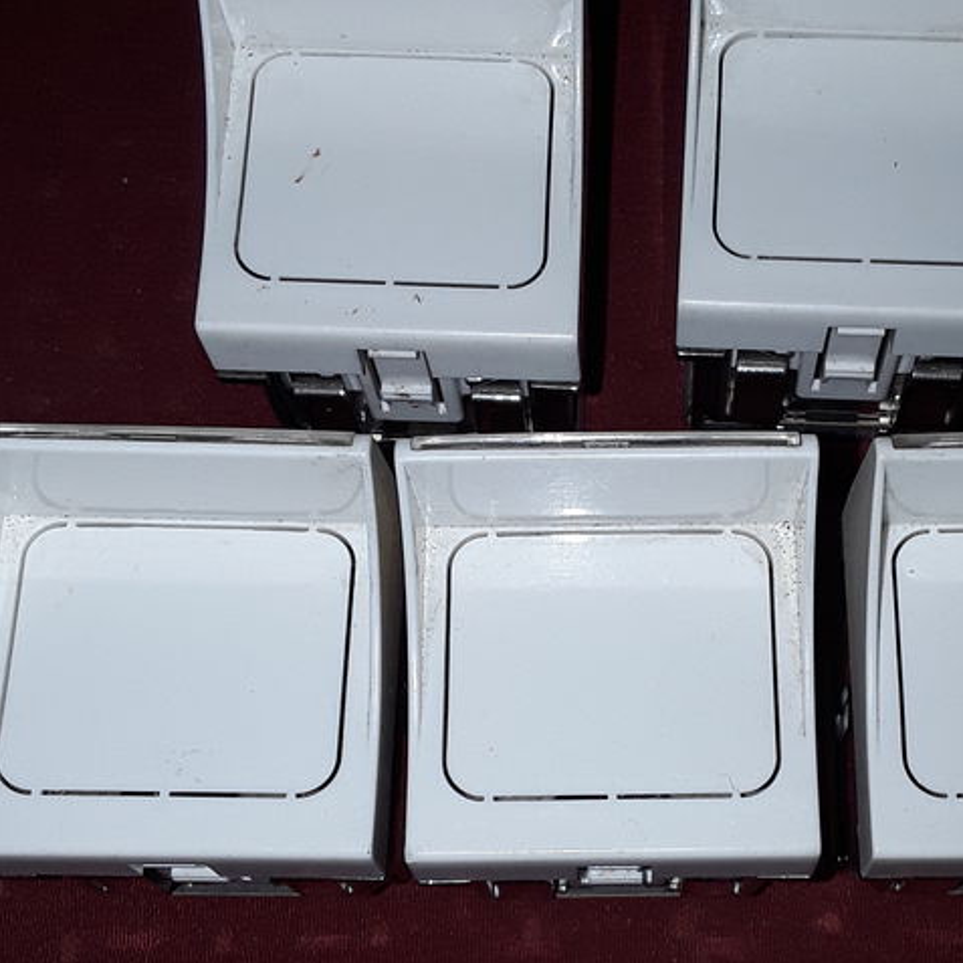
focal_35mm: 50
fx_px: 1574
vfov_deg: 33.5
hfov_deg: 33.8
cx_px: 626
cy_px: 684
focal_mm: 2.91
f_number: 1.9
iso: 40
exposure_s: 1/295
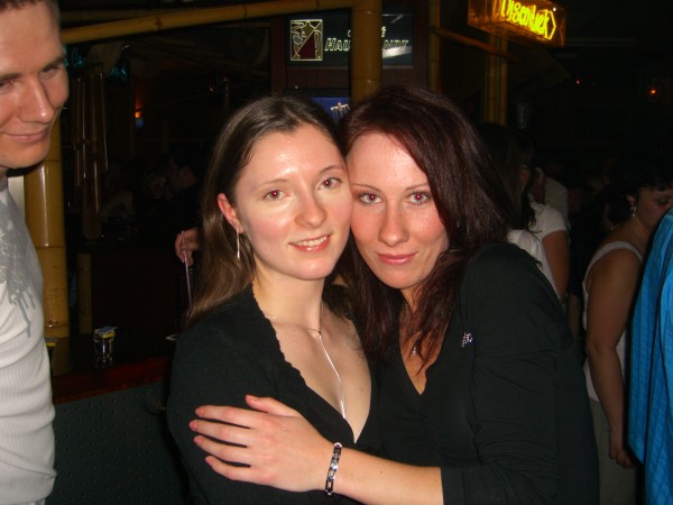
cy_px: 252
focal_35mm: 38
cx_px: 336
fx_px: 739
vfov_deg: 37.7
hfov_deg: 49.0
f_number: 2.8
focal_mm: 7.9
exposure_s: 1/60
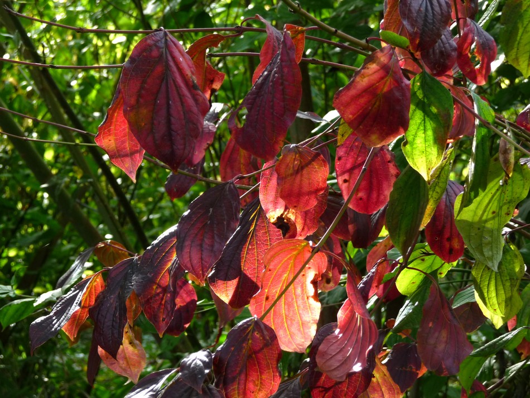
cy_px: 199
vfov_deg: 8.7
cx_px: 265
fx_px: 2604
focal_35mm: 170
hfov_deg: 11.6
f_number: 4.8
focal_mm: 29.1
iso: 160
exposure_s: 1/60
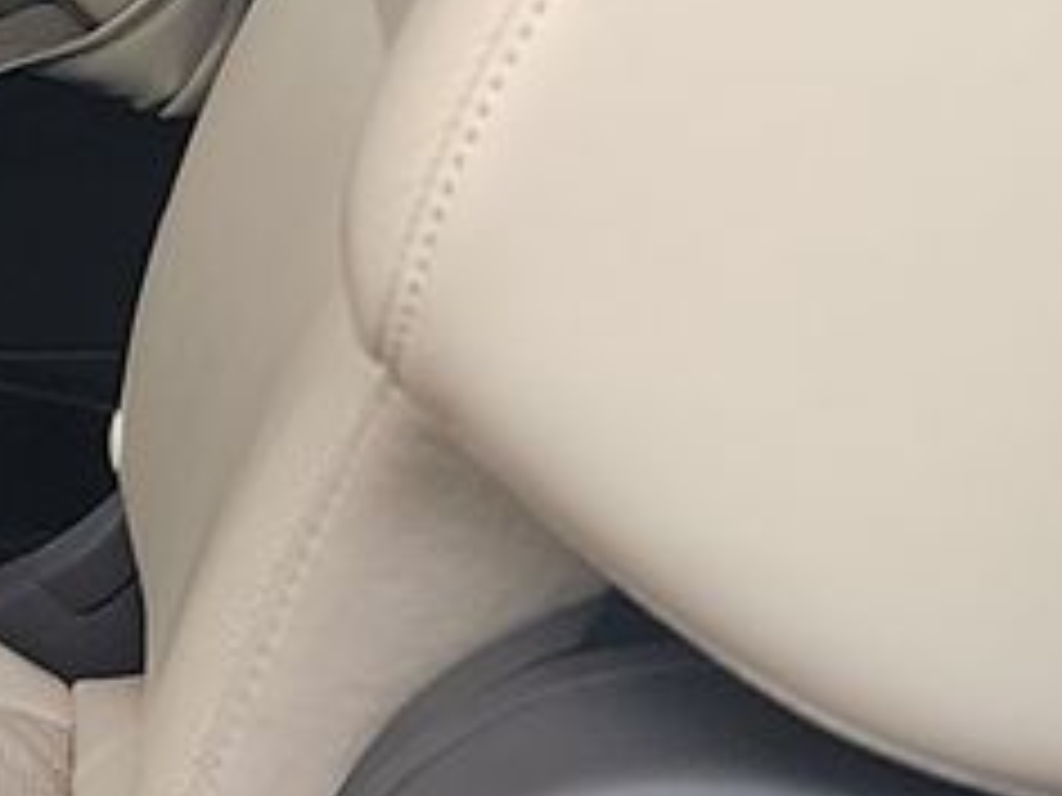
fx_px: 5001
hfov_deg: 11.6
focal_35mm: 163
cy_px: -238
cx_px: -572
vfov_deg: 9.0
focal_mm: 6.7
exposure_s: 1/119
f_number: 1.8
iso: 79
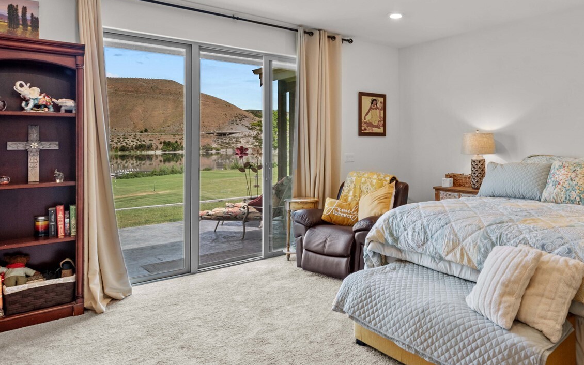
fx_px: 414
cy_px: 146
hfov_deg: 68.2
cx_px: 396
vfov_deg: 47.3
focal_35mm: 26
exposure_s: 1/13
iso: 200
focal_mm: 17
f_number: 8
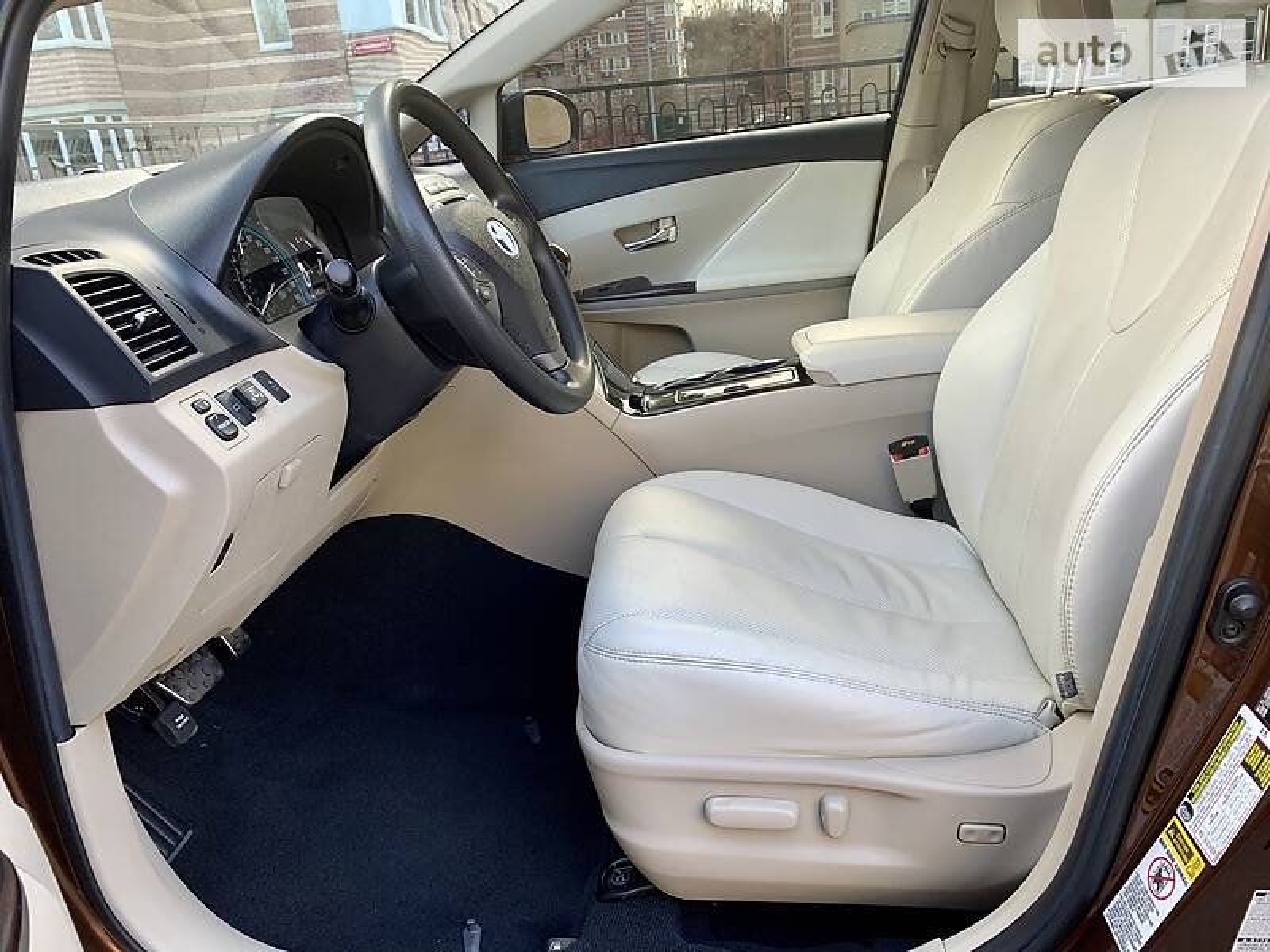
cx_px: 635
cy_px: 476
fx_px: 954
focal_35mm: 26
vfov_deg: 53.1
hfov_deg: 67.3
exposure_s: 1/121
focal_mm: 4.2
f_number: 1.8
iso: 64
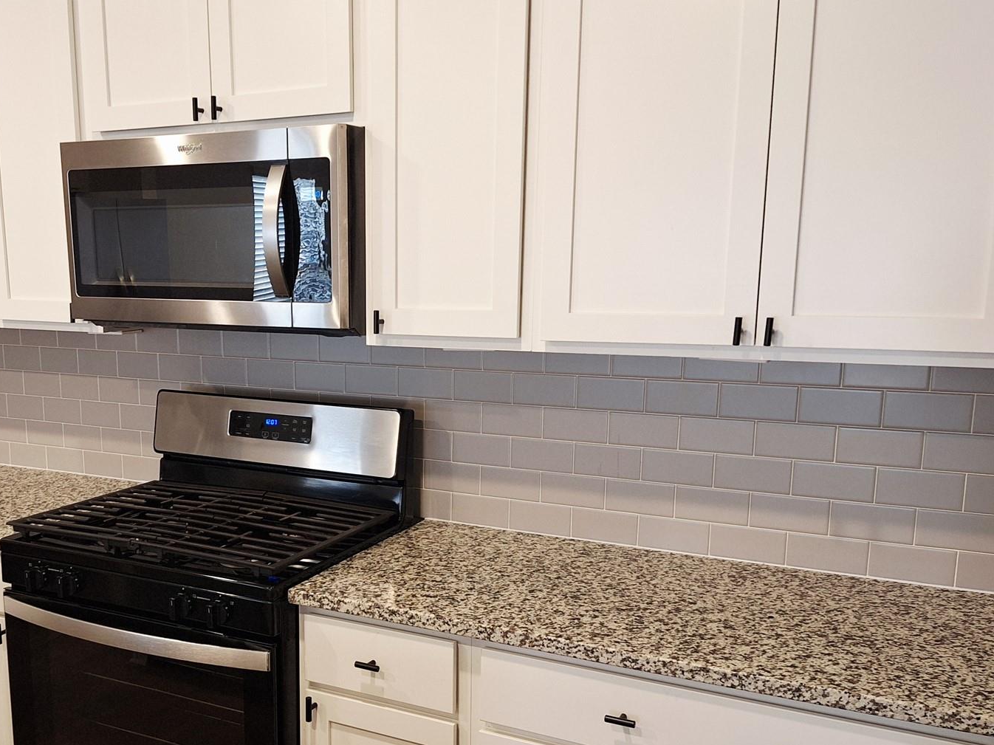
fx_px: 1005
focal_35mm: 35
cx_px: 357
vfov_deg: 40.5
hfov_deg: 51.9
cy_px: 443
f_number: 1.8
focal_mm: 5.54
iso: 125
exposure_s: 1/40
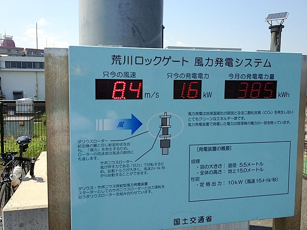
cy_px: 115
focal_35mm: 35
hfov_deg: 52.6
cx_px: 154
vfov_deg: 40.7
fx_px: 310
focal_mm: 4.28
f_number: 2.4
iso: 64
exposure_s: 1/1905
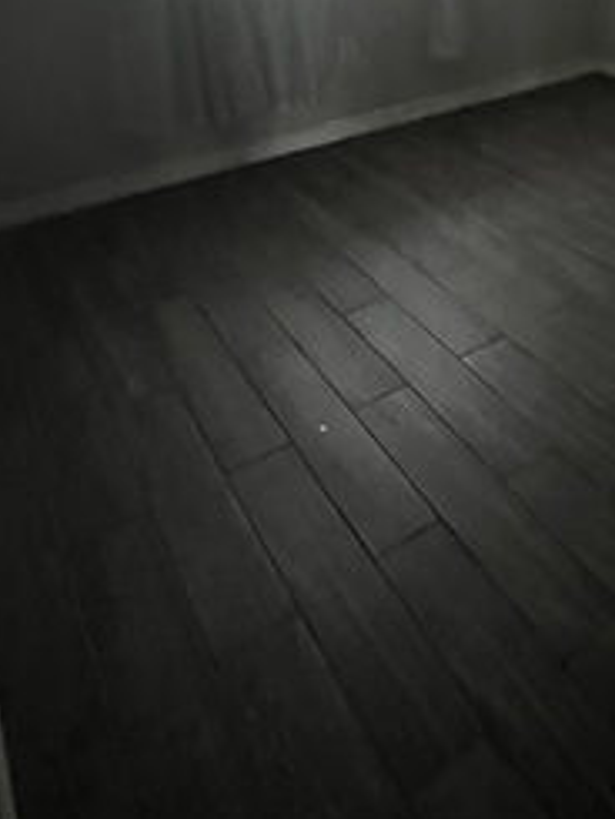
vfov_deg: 45.9
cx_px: 668
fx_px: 805
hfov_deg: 35.9
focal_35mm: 34
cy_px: 10
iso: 1250
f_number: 1.8
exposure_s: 1/30
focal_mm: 1.57
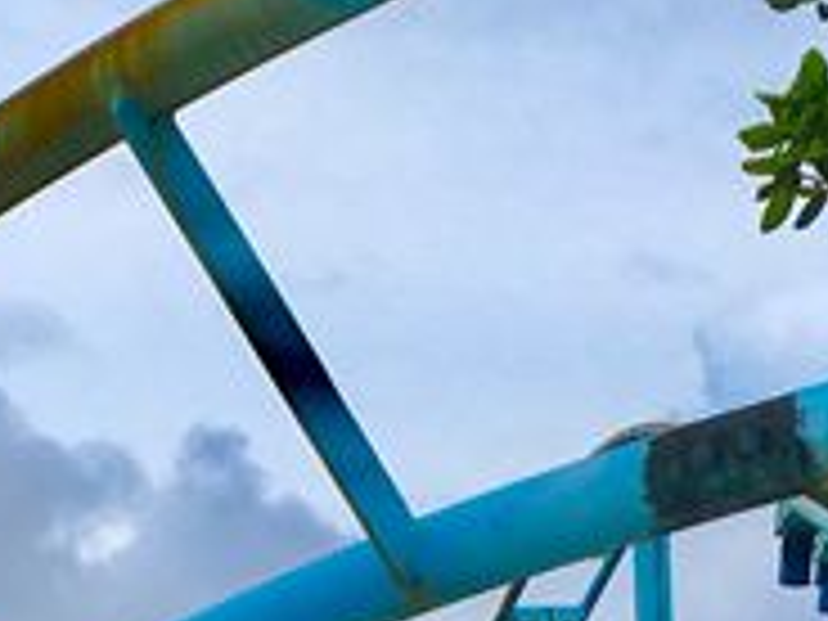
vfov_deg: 11.0
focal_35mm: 126
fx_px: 3014
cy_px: 1089
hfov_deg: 15.5
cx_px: 81
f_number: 2.2
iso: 25
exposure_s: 1/1789
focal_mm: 4.15
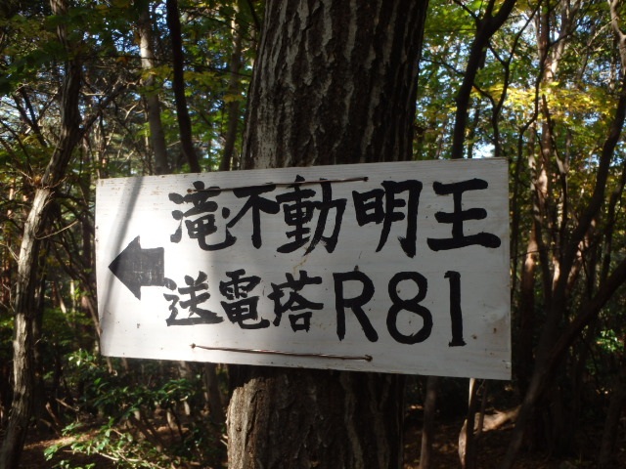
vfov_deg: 44.2
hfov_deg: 56.8
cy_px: 234
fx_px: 579
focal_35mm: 32
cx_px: 313
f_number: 4.2
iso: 125
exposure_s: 1/80
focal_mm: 5.7
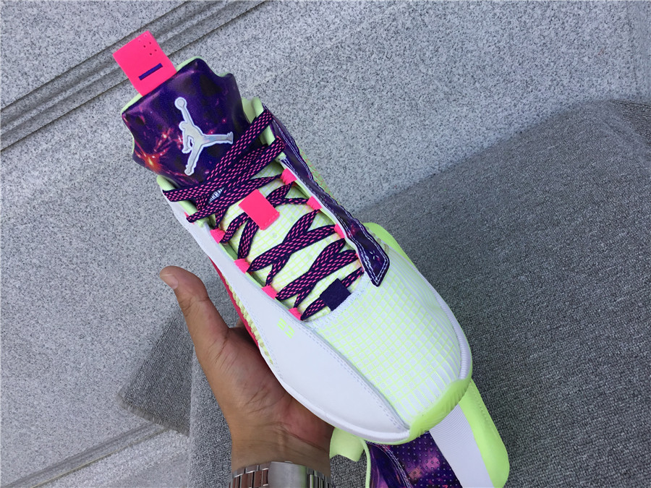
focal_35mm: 31
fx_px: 583
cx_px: 326
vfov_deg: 45.4
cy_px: 244
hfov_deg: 58.4
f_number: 2.4
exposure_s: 1/364
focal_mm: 3.3
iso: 25
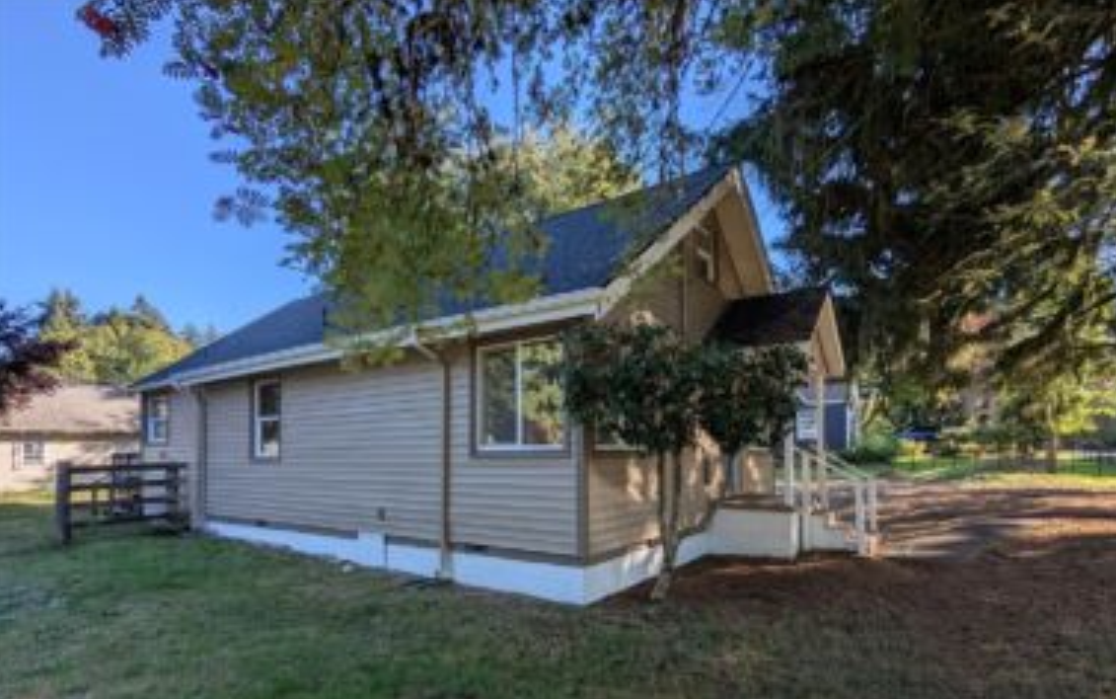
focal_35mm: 18
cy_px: 440
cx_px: 583
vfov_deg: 64.1
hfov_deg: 91.0
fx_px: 548
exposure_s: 1/512
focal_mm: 2.35
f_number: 2.2
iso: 30
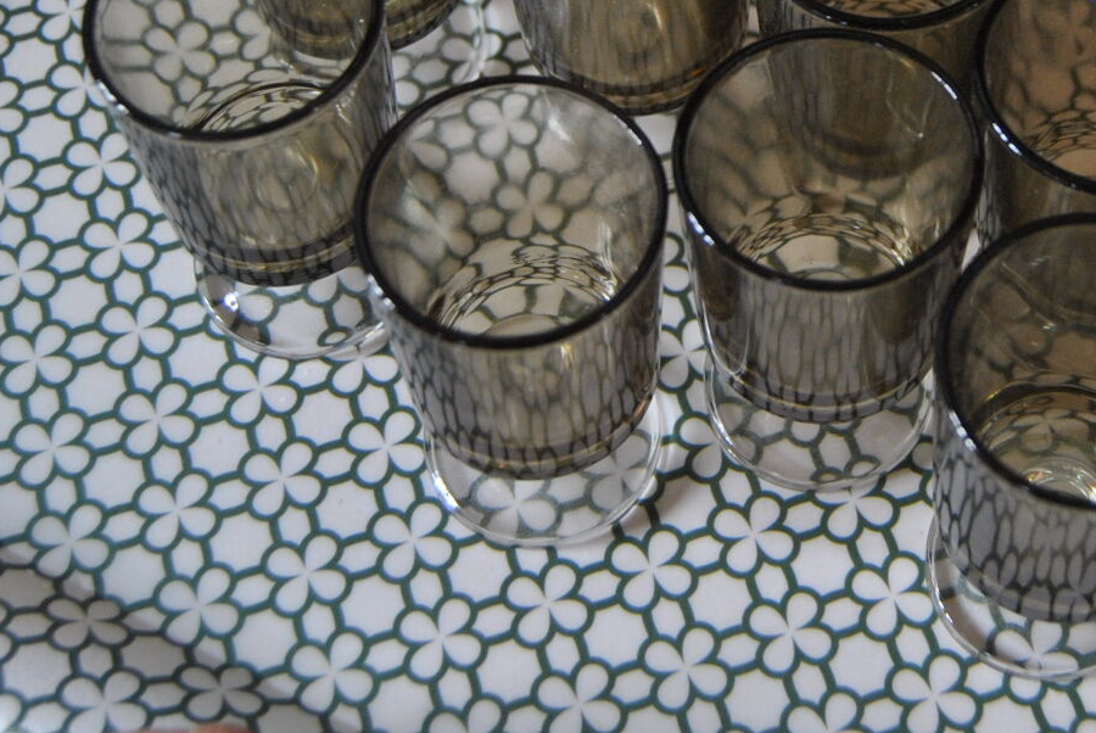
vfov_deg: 18.8
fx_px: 2164
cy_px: 32
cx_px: 813
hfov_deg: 28.0
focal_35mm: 71
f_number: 3.5
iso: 400
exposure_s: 1/30
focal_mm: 22
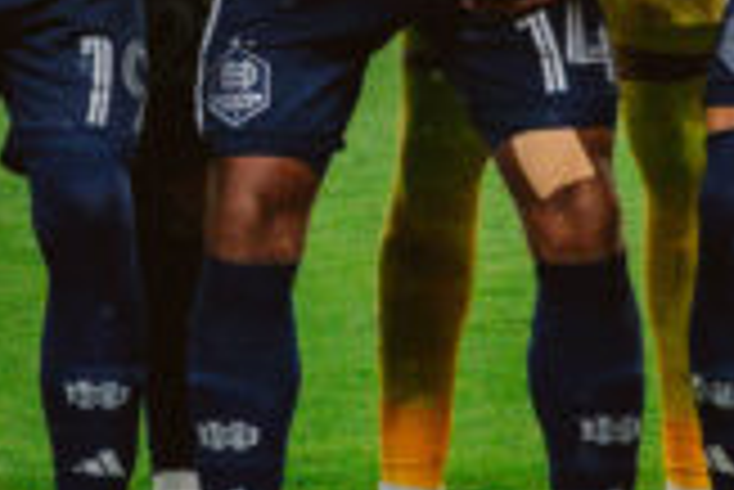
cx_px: -14
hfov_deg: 6.4
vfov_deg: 4.2
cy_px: -454
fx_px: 6591
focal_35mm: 323
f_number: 4
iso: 2000
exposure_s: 1/1250
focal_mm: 44
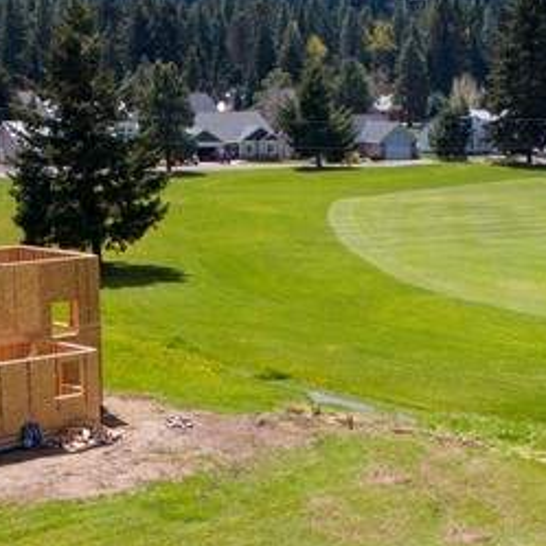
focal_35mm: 89
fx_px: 1588
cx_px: 252
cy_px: 644
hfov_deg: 19.5
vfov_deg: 18.5
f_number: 5
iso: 100
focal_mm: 8.8
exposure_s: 1/240
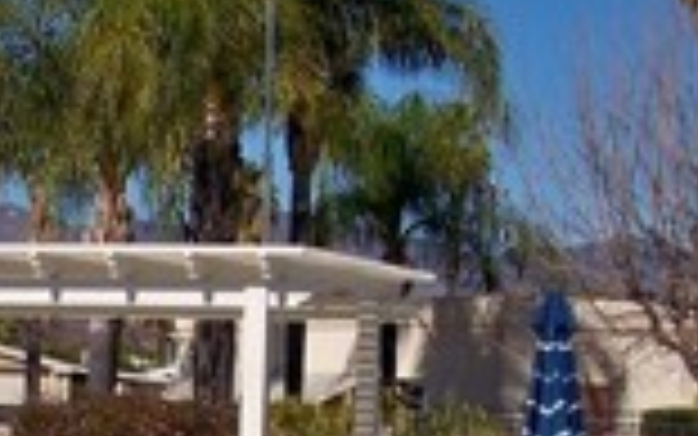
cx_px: -18
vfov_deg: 9.0
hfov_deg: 14.3
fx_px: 2740
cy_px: 580
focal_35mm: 144
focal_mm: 5.85
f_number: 4
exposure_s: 1/1250
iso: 64
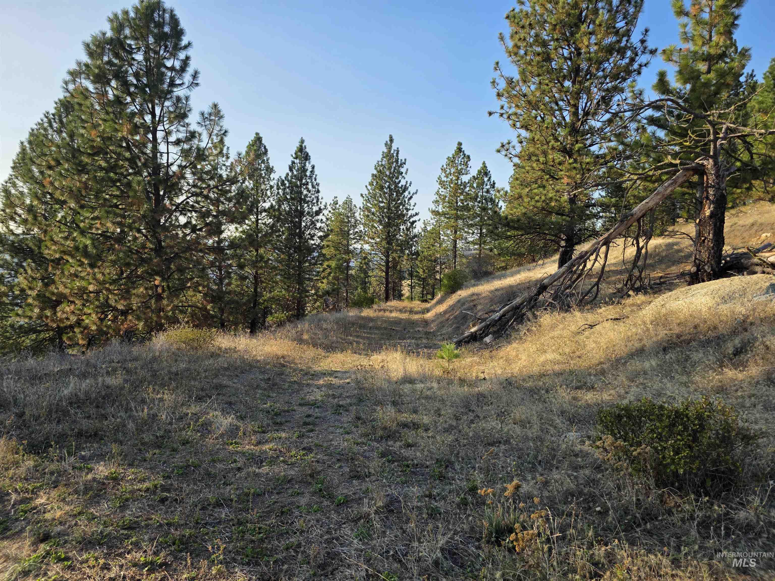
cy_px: 290
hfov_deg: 73.9
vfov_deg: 58.9
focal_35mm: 23
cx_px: 388
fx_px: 515
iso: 80
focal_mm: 6.3
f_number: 1.7
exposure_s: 1/2296
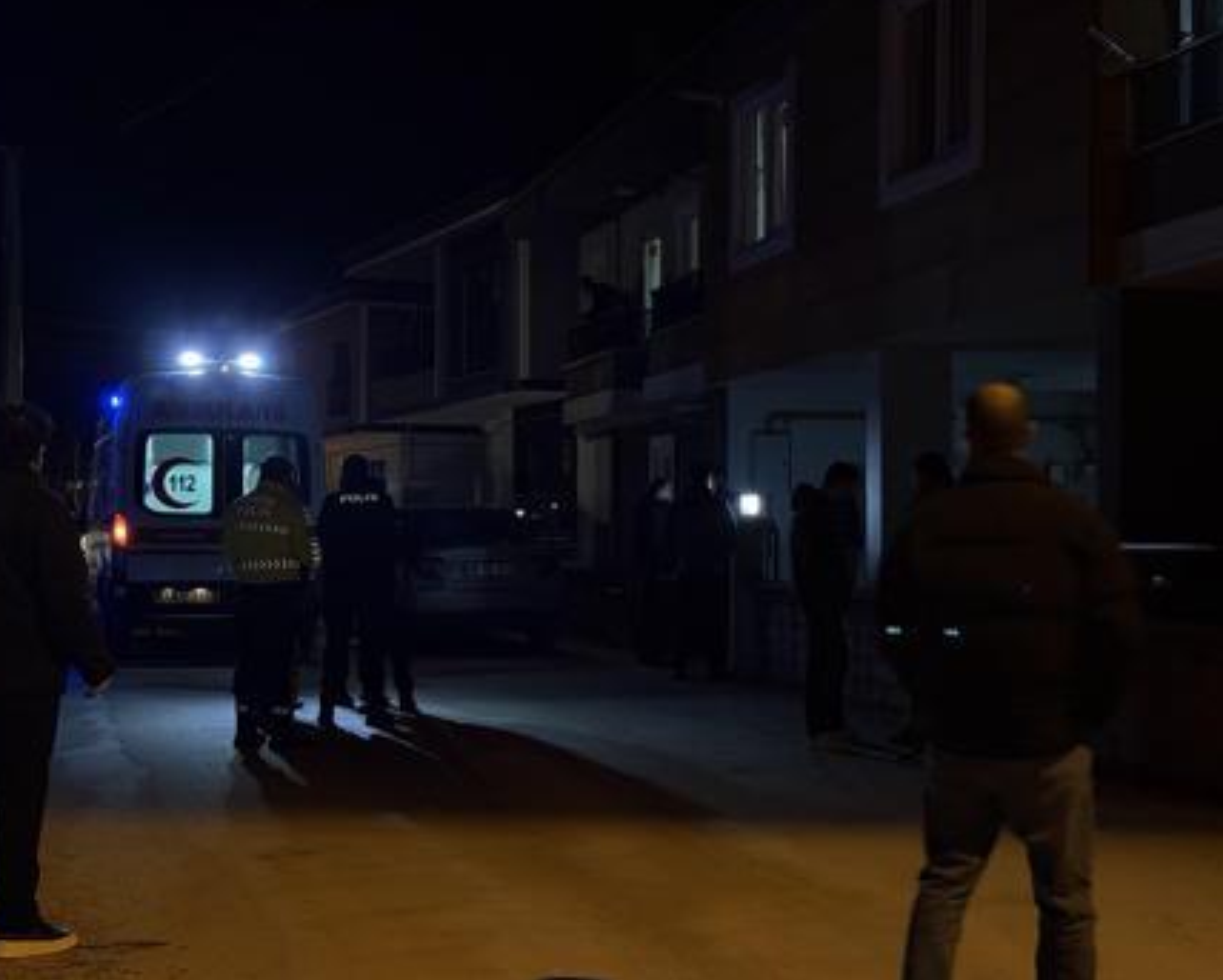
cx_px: 580
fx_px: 1847
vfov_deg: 29.7
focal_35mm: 51
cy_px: 486
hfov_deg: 36.6
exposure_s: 1/20
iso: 640
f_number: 1.78
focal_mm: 6.76
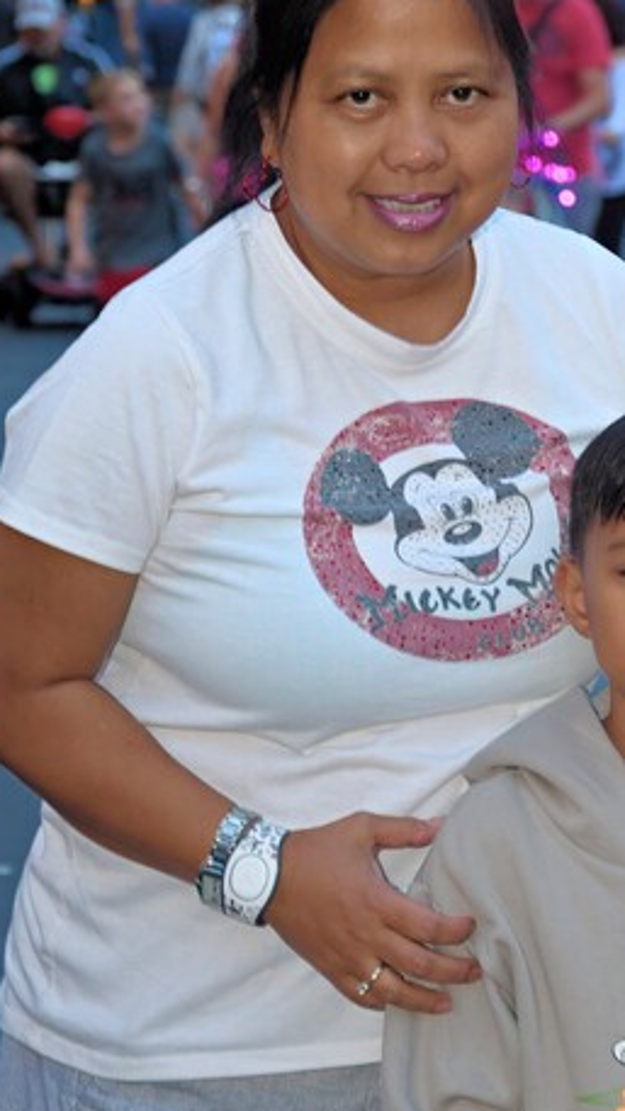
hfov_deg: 6.2
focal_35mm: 197
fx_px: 5805
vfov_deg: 10.9
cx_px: 472
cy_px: 370
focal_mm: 75
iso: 1250
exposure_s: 1/30
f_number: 5.6
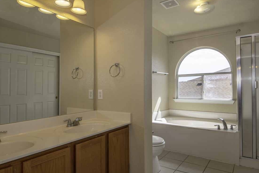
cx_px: 134
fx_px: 180
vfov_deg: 51.3
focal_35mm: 25
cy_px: 87
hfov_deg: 71.5
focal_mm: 17
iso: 320
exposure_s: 1/250
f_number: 8
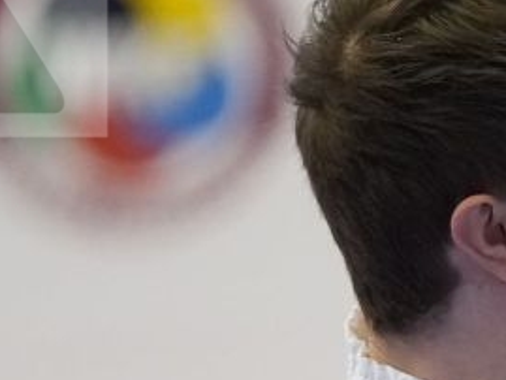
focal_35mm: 1286
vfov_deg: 1.2
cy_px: 632
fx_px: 18807
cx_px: 1208
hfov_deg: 1.5
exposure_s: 1/1000
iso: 3200
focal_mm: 200
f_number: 2.8
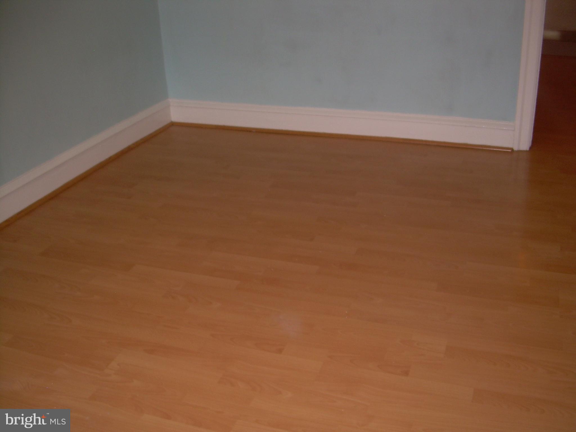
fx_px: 632
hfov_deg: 49.0
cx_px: 288
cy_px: 216
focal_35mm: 38
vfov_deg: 37.7
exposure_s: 1/60
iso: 50
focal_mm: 6.3
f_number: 2.8
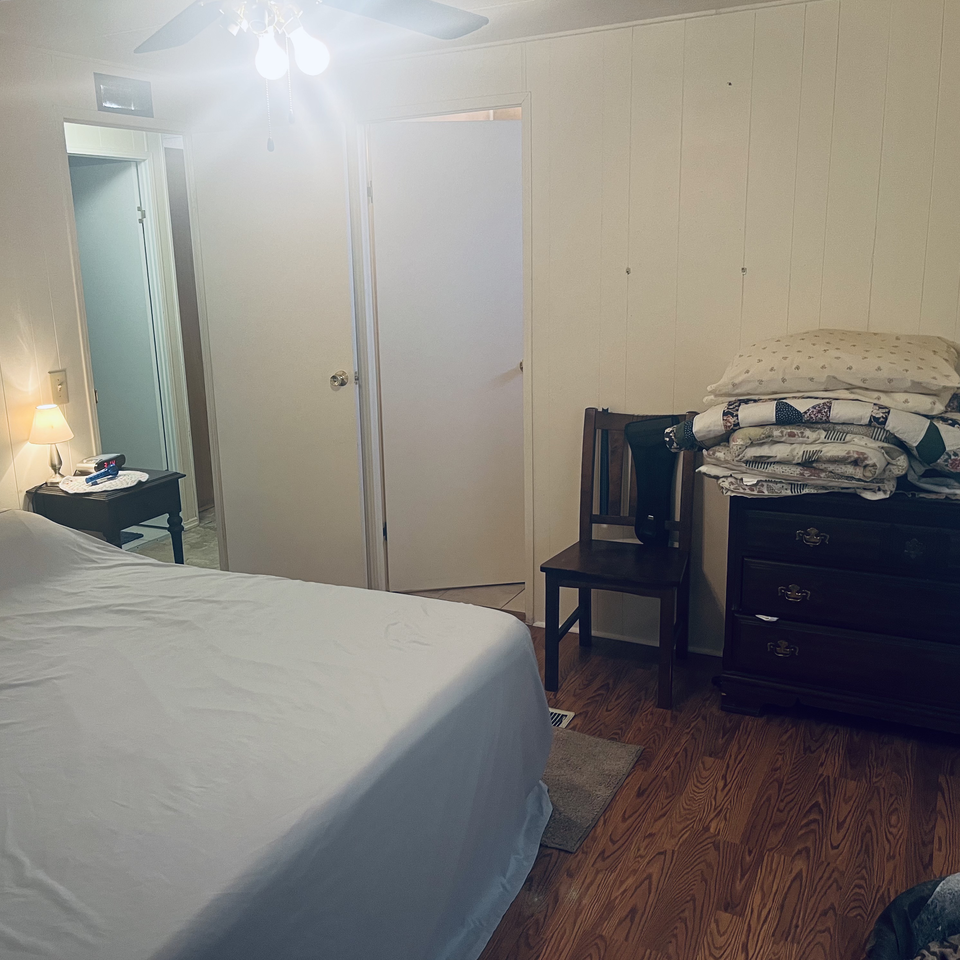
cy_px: 483
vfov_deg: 52.5
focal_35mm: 31
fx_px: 973
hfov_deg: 52.4
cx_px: 417
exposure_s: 1/60
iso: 125
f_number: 1.6
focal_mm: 5.1
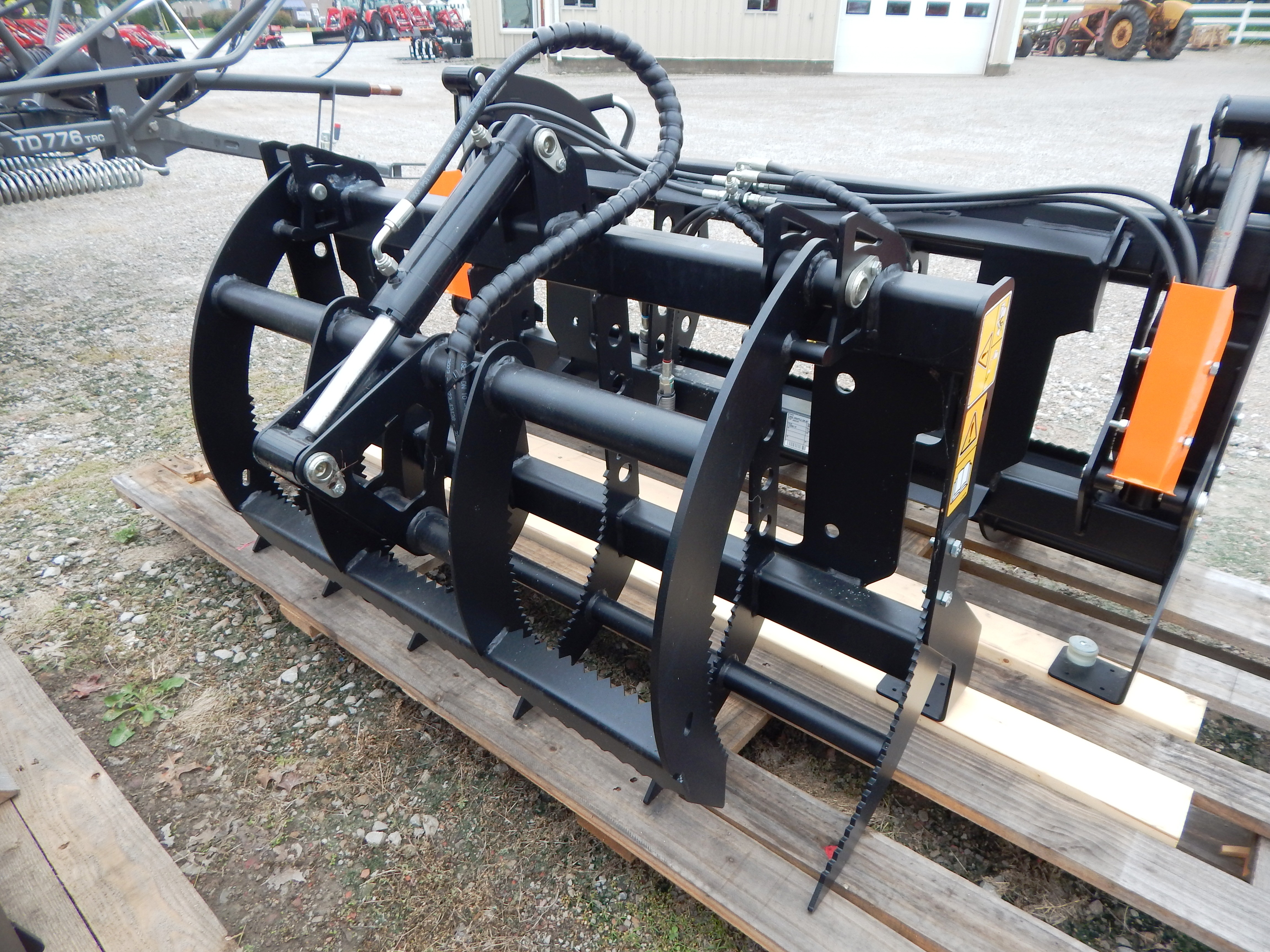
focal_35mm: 22
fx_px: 807
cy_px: 476
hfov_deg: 76.4
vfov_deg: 61.1
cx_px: 635
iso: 125
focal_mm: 4
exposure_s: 1/80
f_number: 3
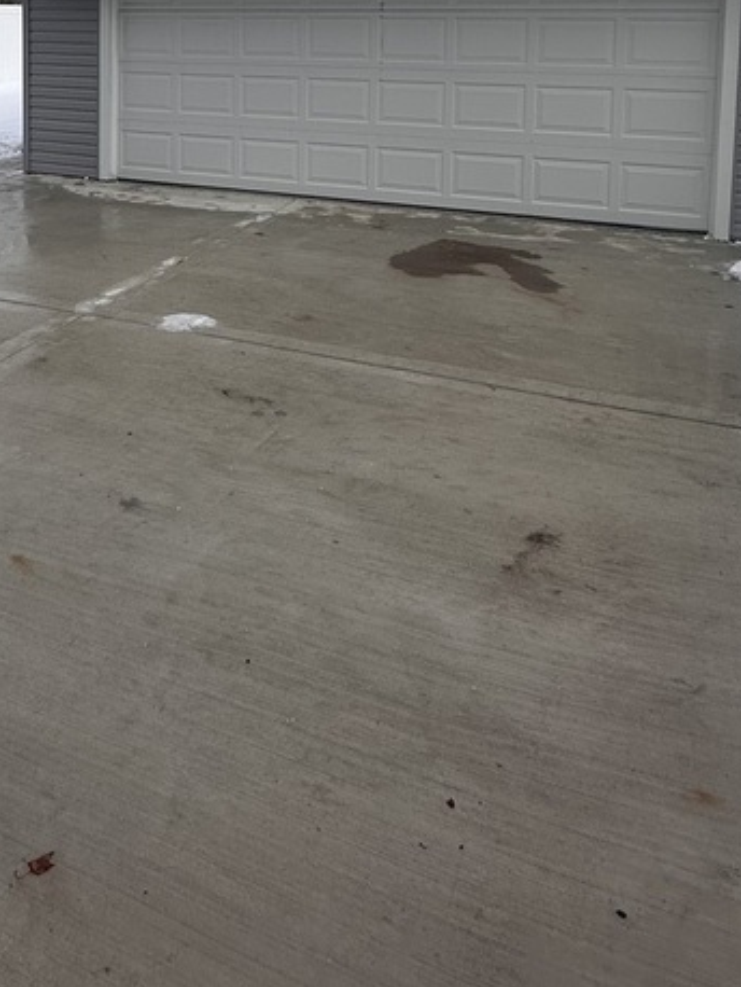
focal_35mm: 33
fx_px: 941
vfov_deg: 49.3
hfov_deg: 42.0
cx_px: 211
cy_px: 99
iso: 50
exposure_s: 1/2092
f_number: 2.2
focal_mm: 2.22
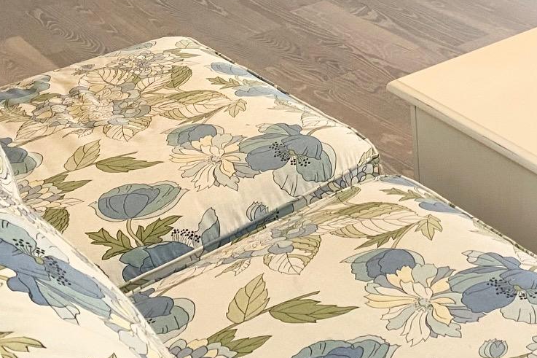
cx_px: 600
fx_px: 1104
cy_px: -137
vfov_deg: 17.1
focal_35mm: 74
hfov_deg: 25.3
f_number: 1.8
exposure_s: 1/60
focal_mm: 4.25
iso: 160
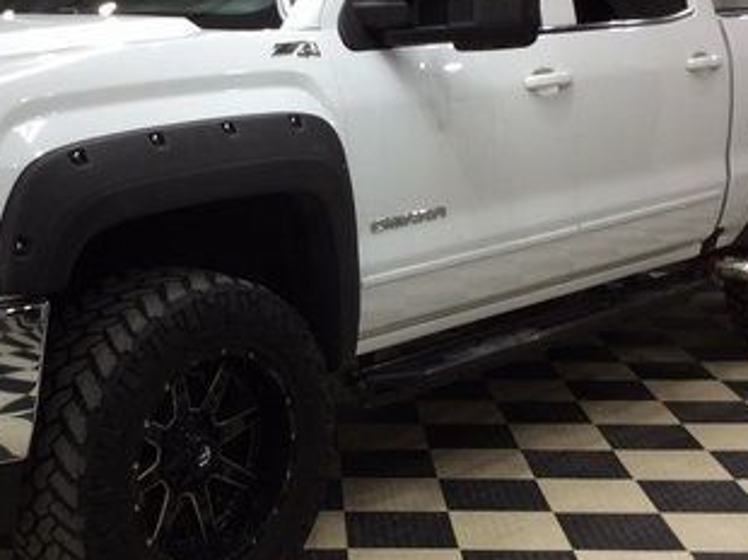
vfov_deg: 22.2
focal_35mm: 66
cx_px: 241
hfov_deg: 29.2
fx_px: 1425
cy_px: 290
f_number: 2.4
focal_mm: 3.3
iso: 32
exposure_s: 1/30
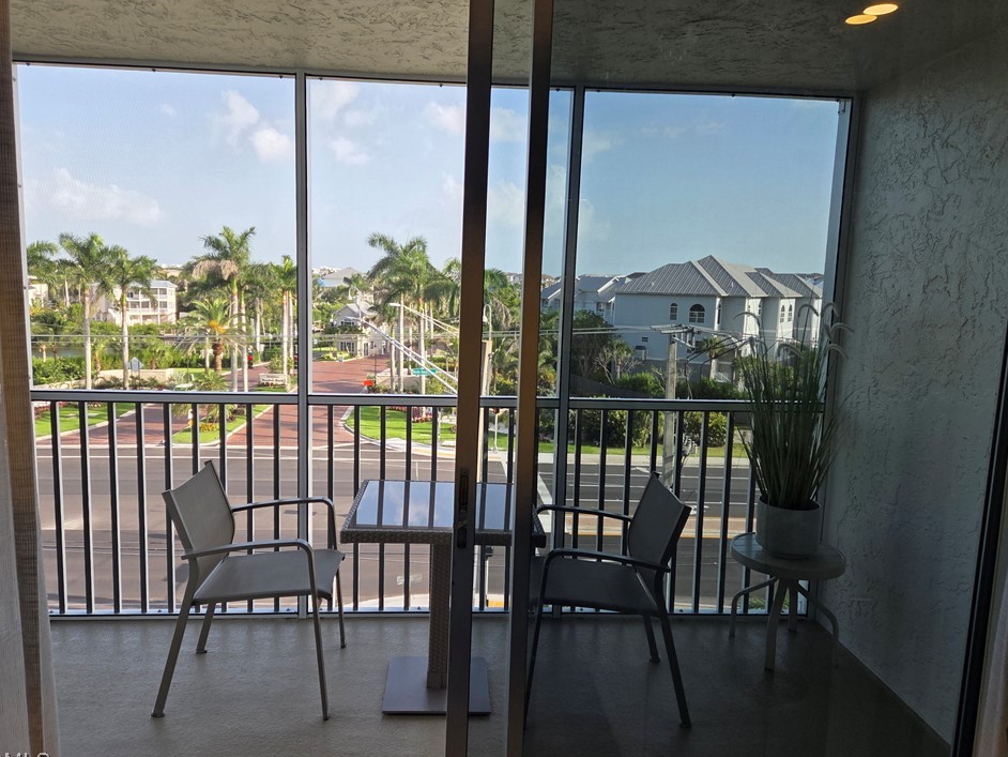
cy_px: 375
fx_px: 728
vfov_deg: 54.9
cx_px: 497
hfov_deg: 69.4
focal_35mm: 25
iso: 80
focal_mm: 5.4
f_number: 1.8
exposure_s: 1/978
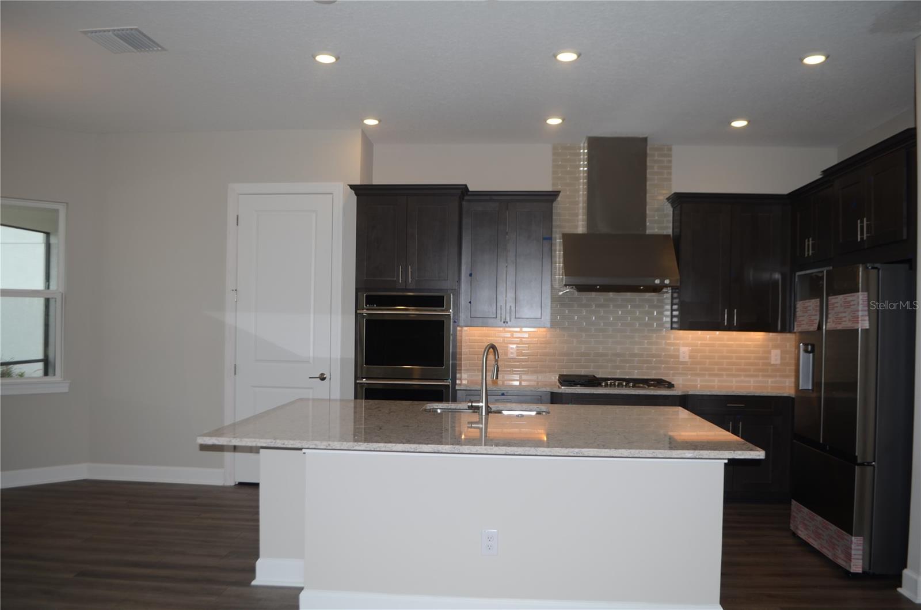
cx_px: 460
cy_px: 305
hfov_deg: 67.5
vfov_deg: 47.7
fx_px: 689
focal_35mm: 27
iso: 100
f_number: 3.5
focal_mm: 18
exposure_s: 1/100
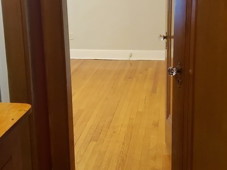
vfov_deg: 25.2
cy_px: 70
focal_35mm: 58
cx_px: 112
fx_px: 380
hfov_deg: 33.2
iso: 320
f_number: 1.5
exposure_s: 1/40
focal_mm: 4.3
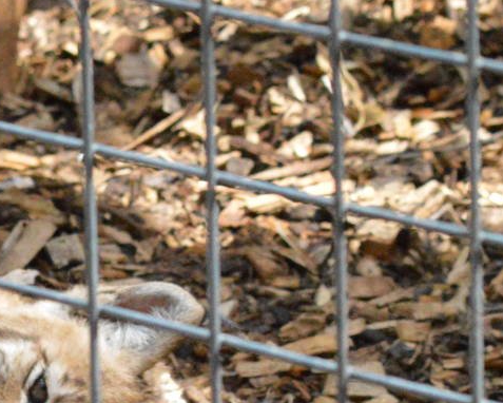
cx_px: -182
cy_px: 324
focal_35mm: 330
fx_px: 4915
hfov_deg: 5.8
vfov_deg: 4.7
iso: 6400
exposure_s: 1/4000
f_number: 9
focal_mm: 70
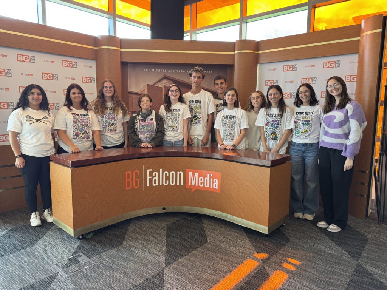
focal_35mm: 24
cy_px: 145
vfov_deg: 56.8
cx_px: 194
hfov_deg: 71.6
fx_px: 268
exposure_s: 1/115
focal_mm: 6.76
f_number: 1.78
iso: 160
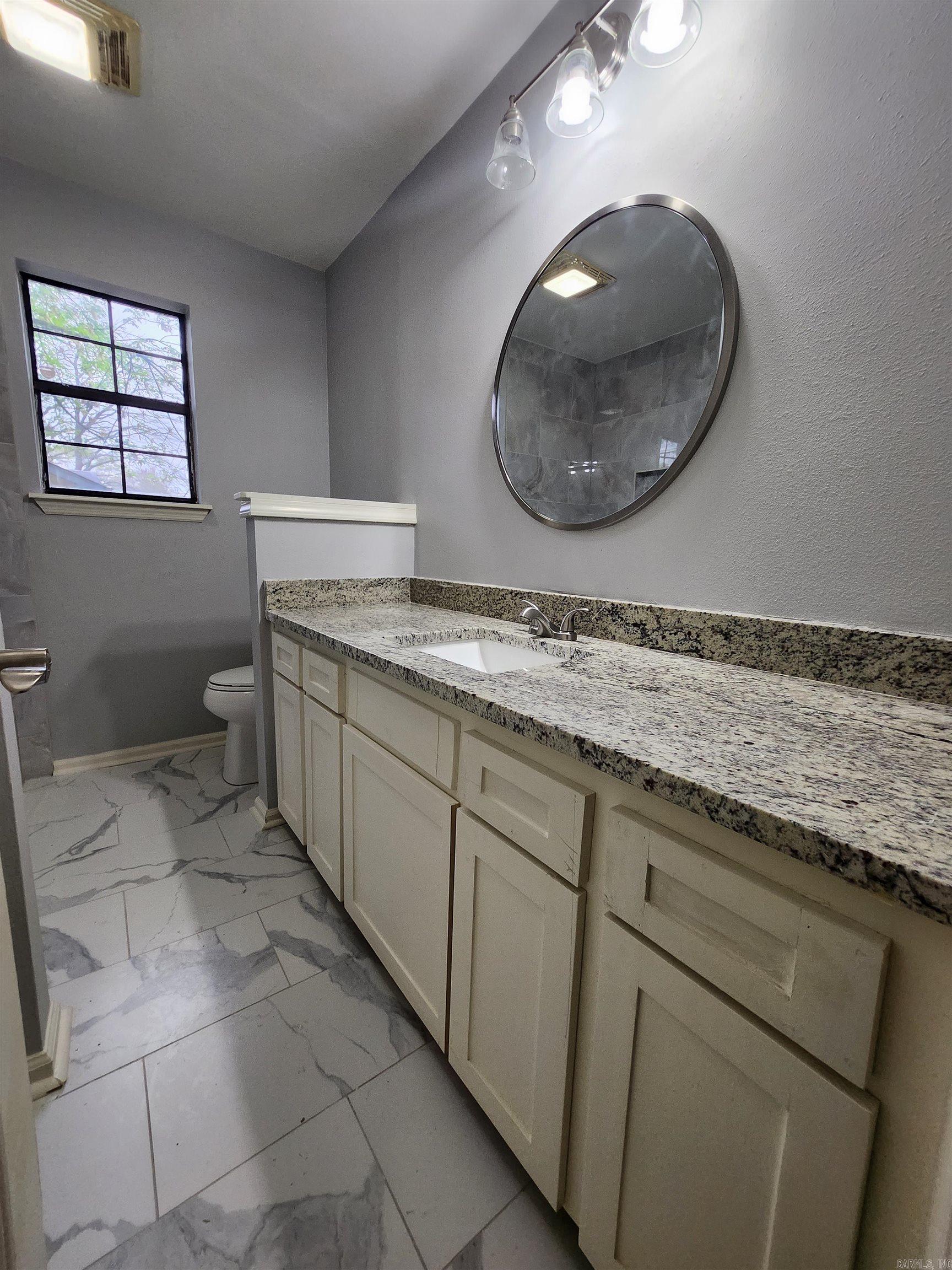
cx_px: 476
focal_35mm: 13
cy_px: 635
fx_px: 477
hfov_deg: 89.9
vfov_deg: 106.2
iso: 160
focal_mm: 1.74
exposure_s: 1/60
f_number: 2.2
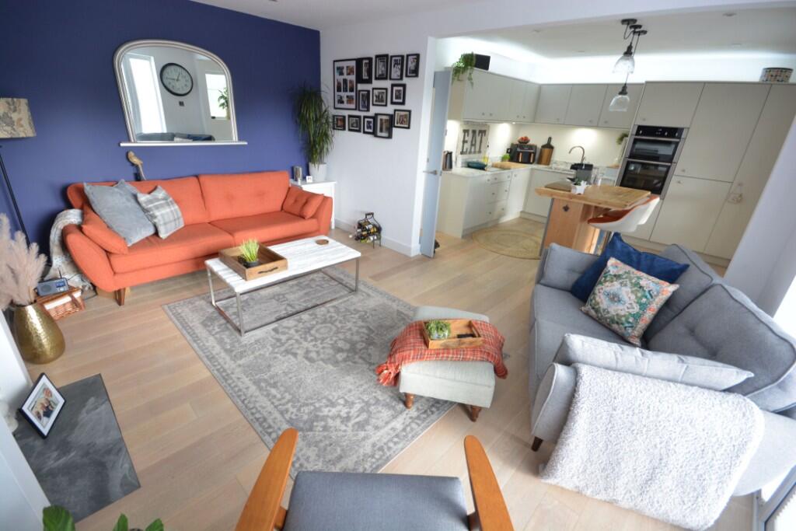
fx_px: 332
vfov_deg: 77.3
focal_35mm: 15
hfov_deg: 100.4
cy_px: 266
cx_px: 398
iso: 400
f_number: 8
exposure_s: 1/8
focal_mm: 10
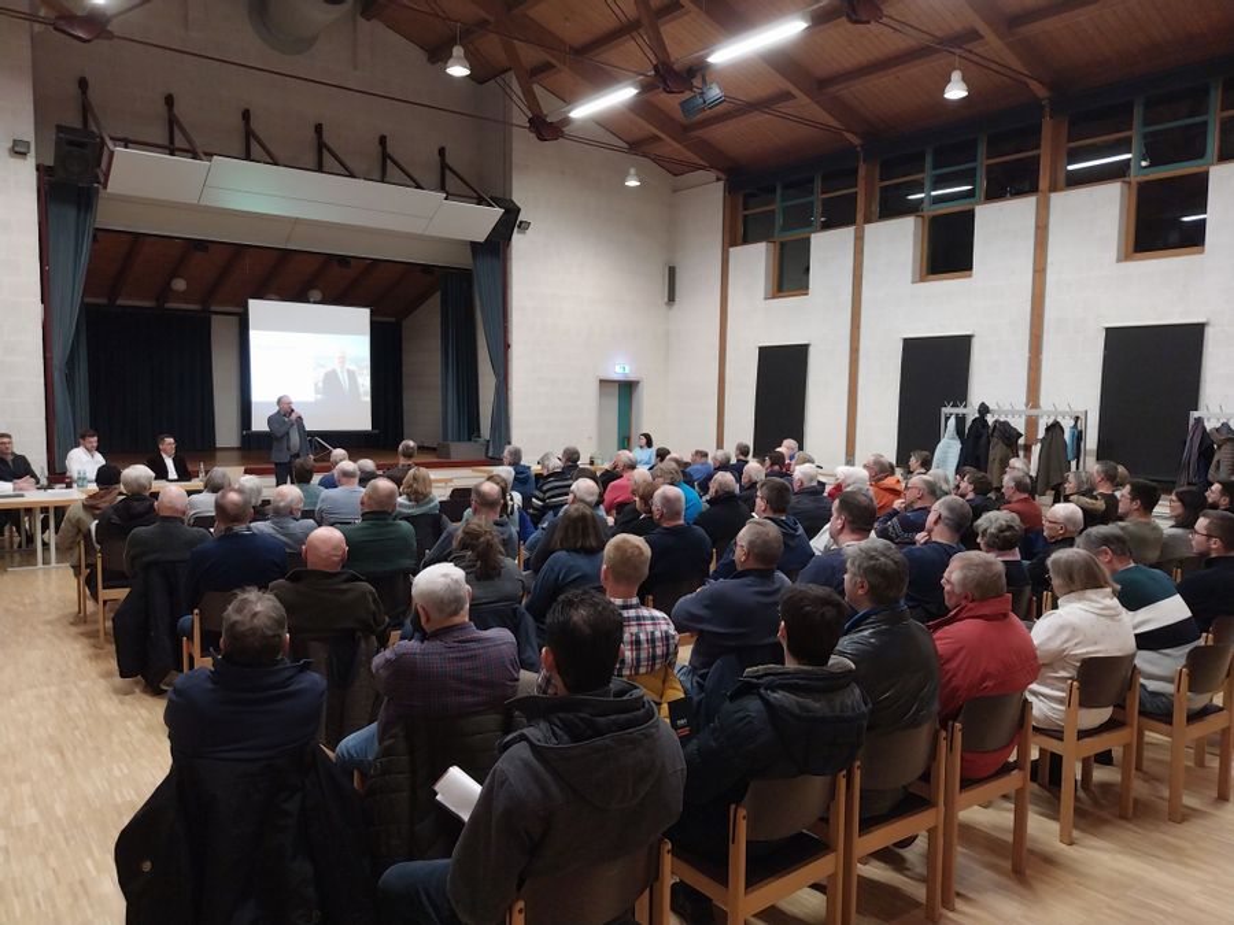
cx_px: 617
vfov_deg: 53.1
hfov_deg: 67.3
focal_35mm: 26
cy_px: 462
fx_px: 927
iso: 250
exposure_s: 1/33.3
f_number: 1.8
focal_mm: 4
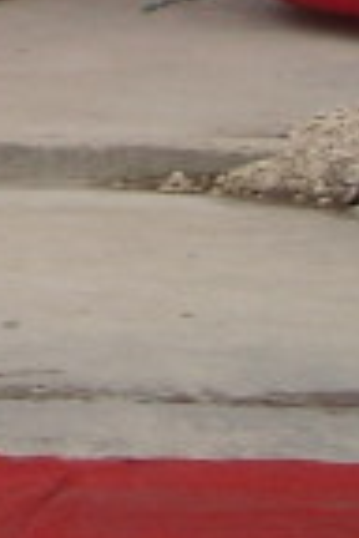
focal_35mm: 258
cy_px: -788
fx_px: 3859
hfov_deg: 4.9
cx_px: -890
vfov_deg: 7.4
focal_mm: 5.7
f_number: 2.8
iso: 73
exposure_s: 1/60
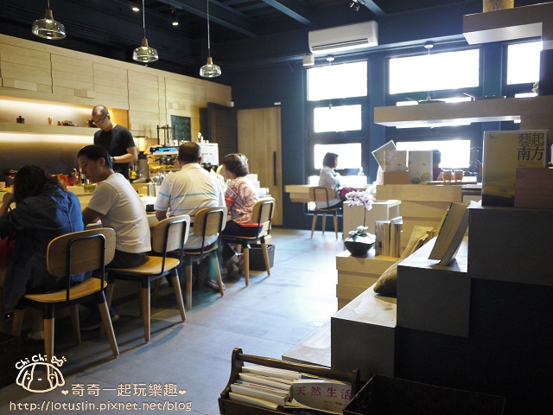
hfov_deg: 63.4
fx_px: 447
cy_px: 208
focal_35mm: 28
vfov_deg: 49.7
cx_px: 276
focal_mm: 14
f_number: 2.5
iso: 400
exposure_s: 1/30
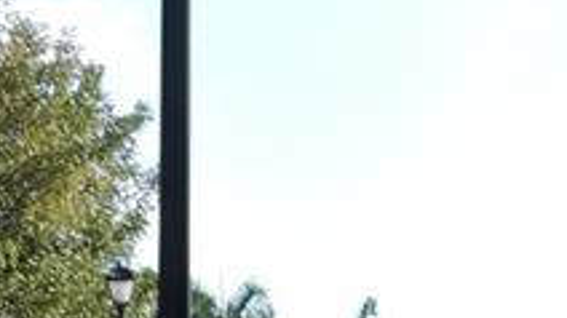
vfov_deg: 7.1
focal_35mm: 158
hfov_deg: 13.2
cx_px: 722
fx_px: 2374
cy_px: 842
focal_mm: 5.4
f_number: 3.1
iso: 100
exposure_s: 1/640
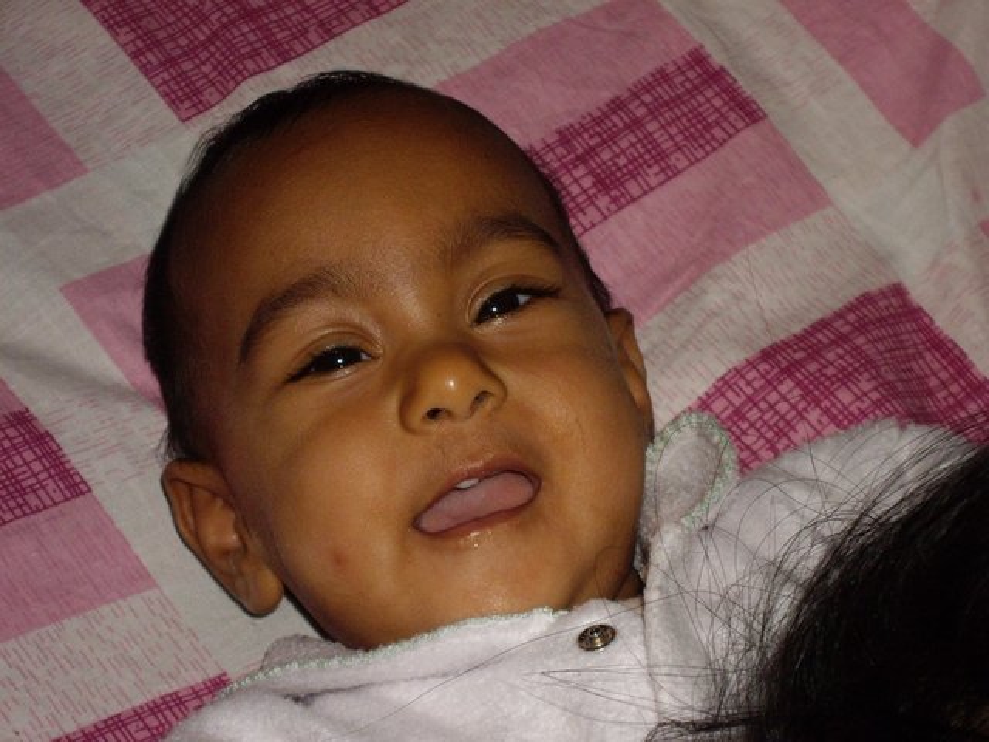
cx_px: 494
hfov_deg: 17.3
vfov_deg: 13.0
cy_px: 371
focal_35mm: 114
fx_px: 3257
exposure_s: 1/125
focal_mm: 18.6
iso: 200
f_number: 5.2
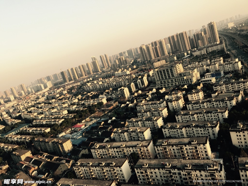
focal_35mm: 28
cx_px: 124
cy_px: 93
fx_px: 201
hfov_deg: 63.4
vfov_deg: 49.7
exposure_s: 1/766
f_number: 1.8
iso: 20
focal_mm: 3.99
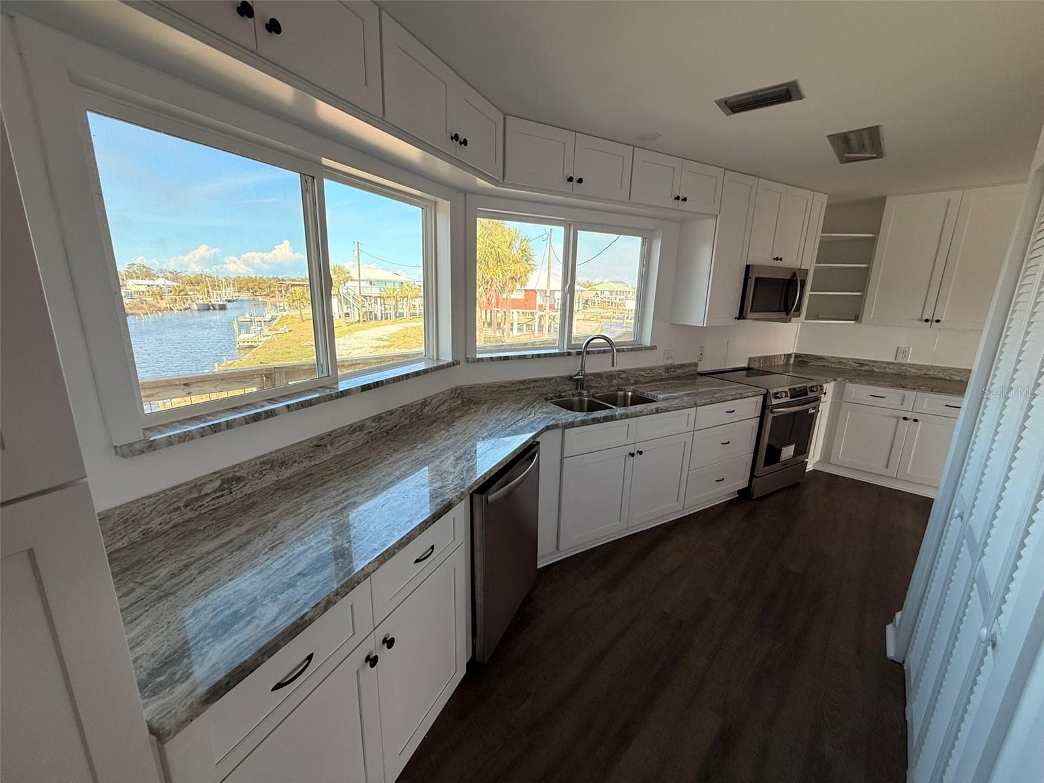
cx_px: 522
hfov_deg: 102.1
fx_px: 422
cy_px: 392
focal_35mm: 14
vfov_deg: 85.7
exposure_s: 1/361
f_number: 2.2
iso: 64
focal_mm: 2.22
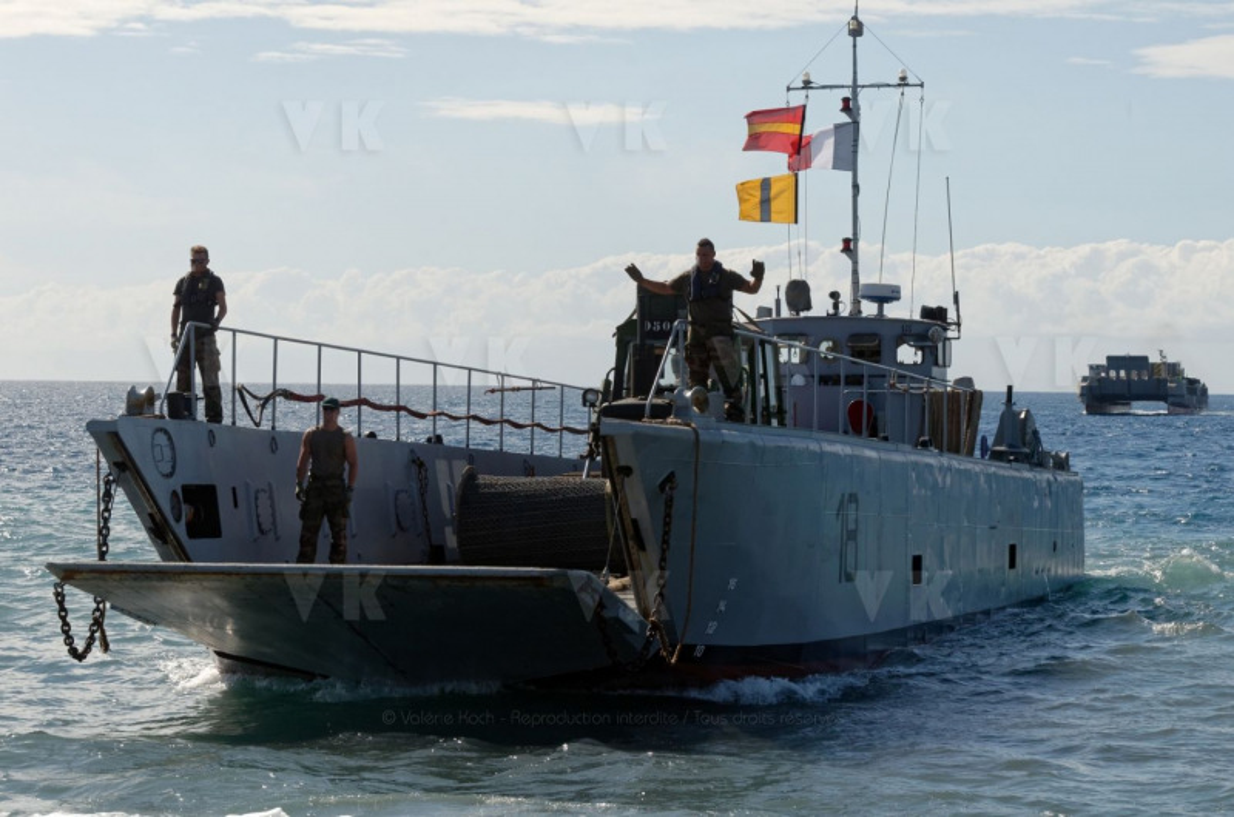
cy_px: 408
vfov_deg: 13.0
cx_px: 617
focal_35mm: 105
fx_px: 3592
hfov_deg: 19.5
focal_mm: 70
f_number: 11
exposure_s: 1/400
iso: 100
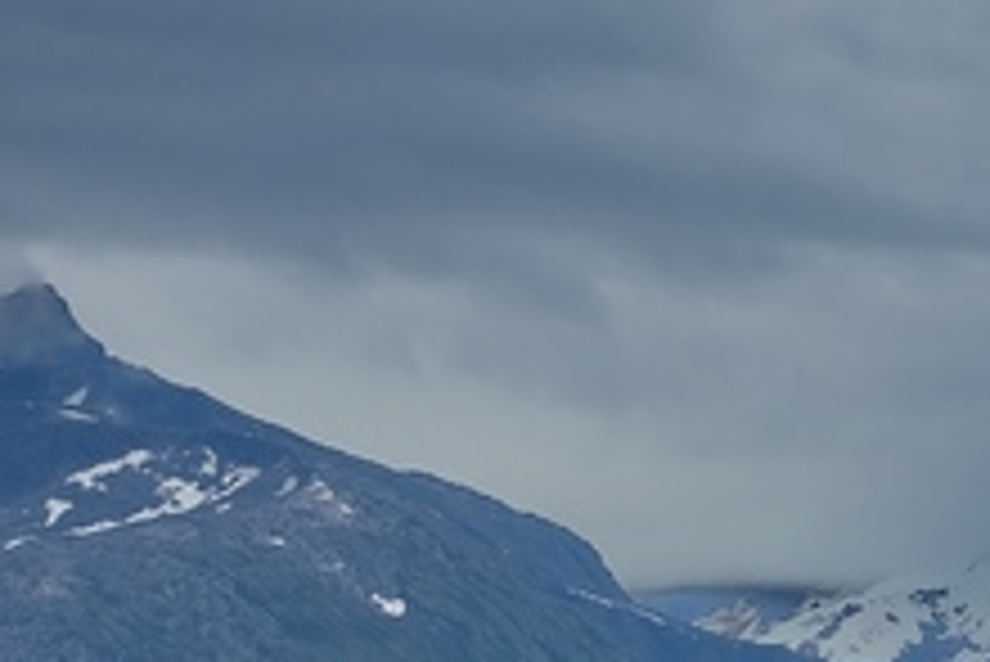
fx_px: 16345
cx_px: 1917
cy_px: 937
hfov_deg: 3.4
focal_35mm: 594
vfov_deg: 2.3
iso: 100
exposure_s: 1/320
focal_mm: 102
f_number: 9
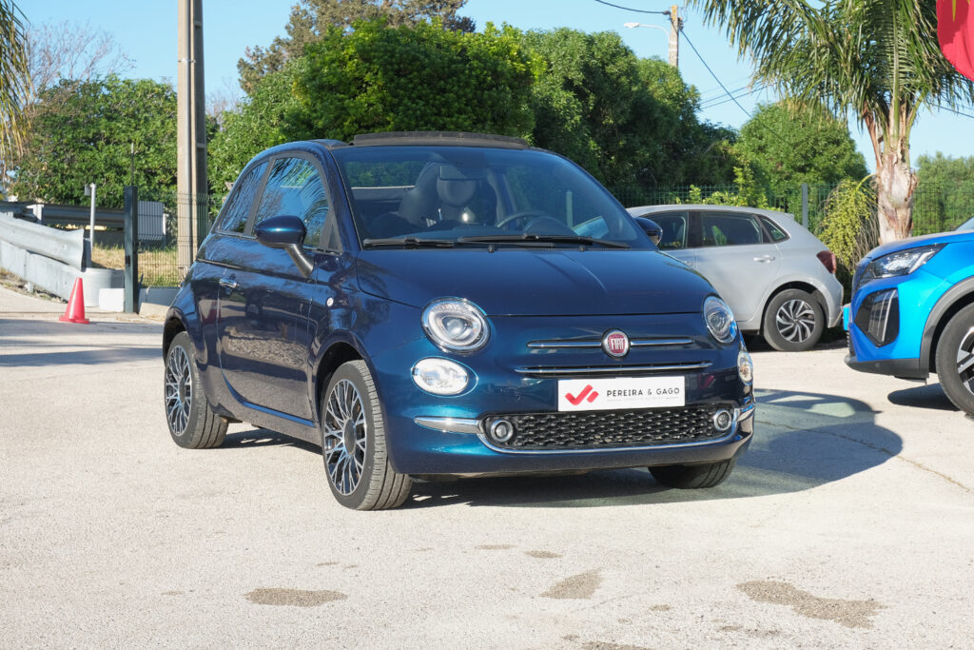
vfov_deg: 20.0
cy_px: 325
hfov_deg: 29.7
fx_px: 1840
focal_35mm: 68
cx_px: 487
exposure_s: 1/125
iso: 160
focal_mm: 45
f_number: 9
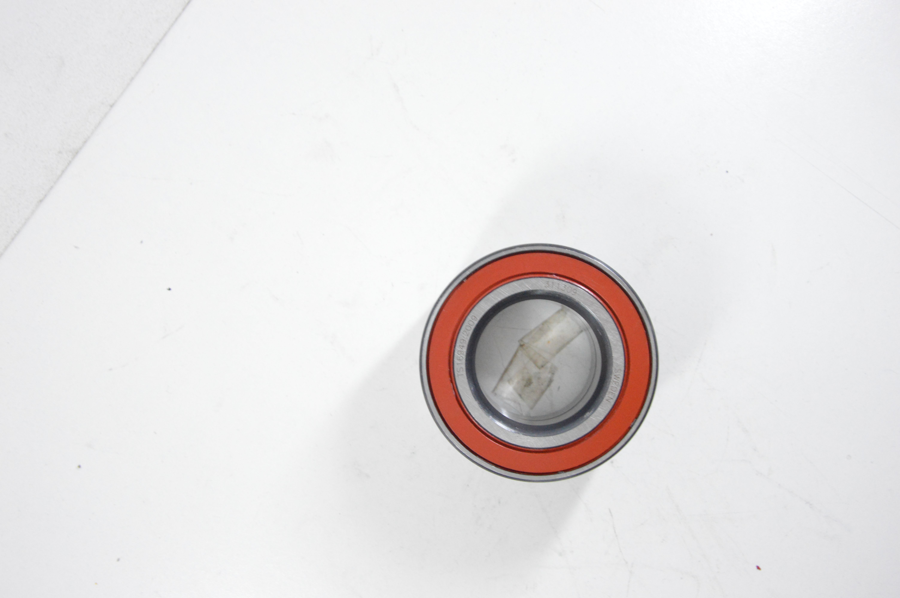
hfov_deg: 38.9
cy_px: 299
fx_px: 1274
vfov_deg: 26.4
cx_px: 450
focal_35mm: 51
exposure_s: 1/100
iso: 3200
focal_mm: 34
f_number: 7.1
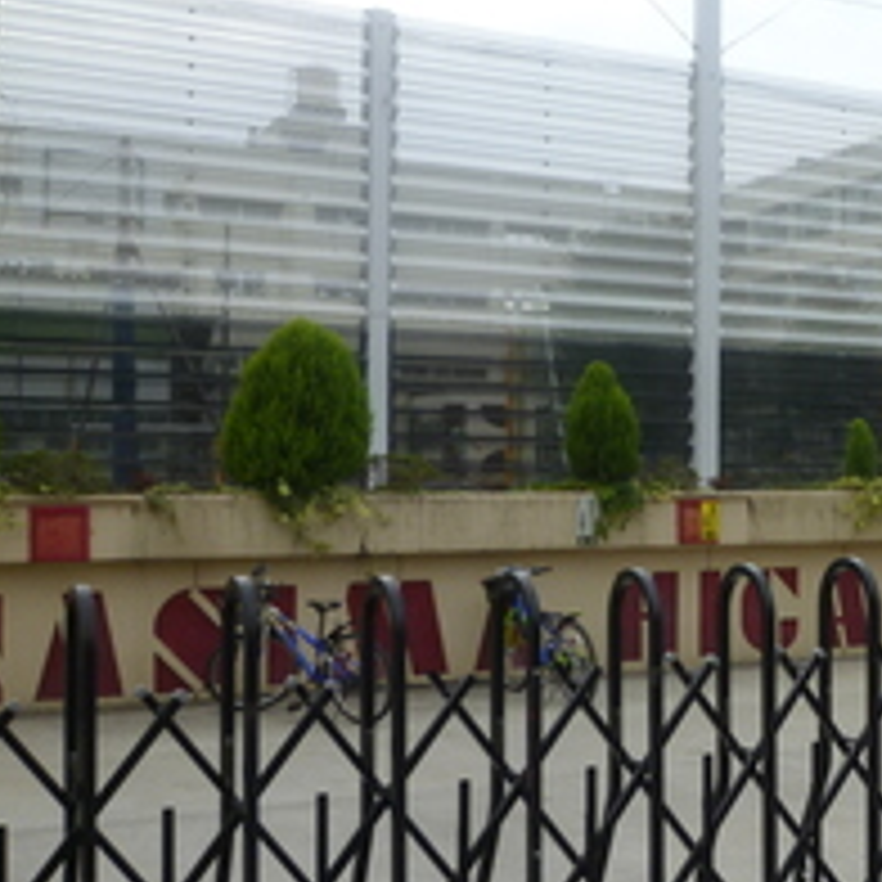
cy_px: 450
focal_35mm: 54
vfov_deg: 31.6
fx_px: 1557
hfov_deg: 29.1
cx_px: 927
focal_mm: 4.5
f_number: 4
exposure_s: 1/125
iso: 80
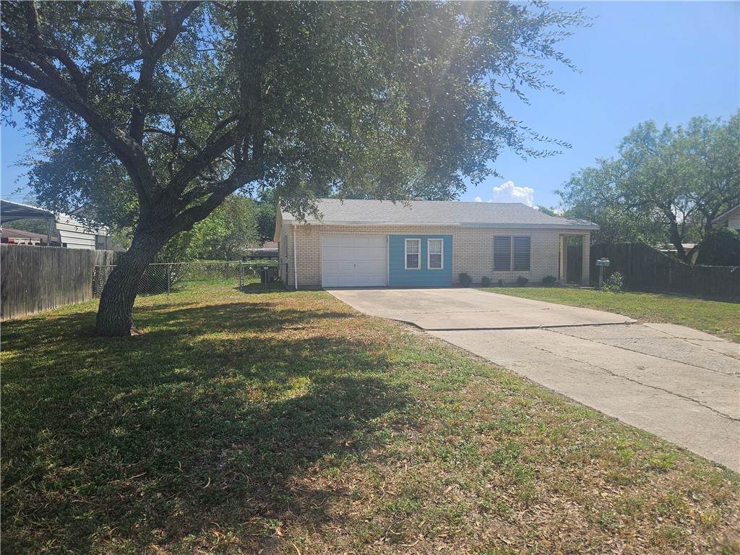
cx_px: 370
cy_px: 278
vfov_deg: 58.9
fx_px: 492
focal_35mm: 23
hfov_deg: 73.9
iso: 25
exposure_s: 1/1429
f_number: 1.8
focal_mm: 5.4
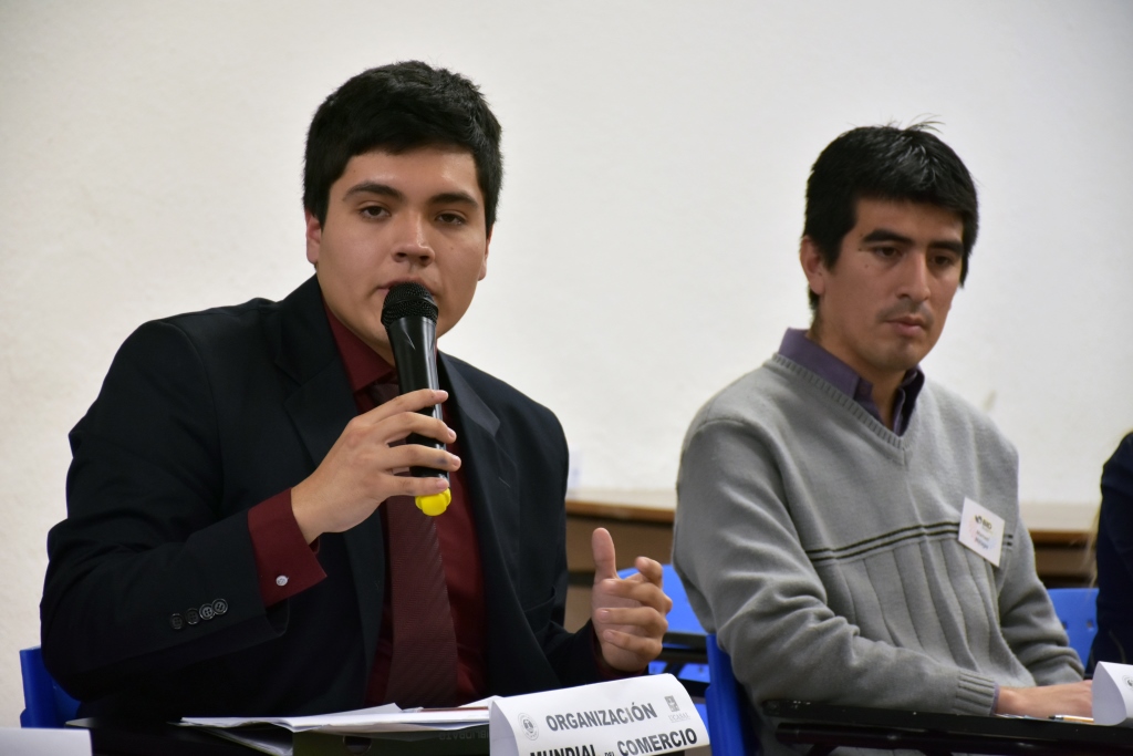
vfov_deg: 8.7
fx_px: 4957
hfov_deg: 13.0
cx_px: 566
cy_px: 378
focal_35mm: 158
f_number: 5.6
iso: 800
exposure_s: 1/80
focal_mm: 105
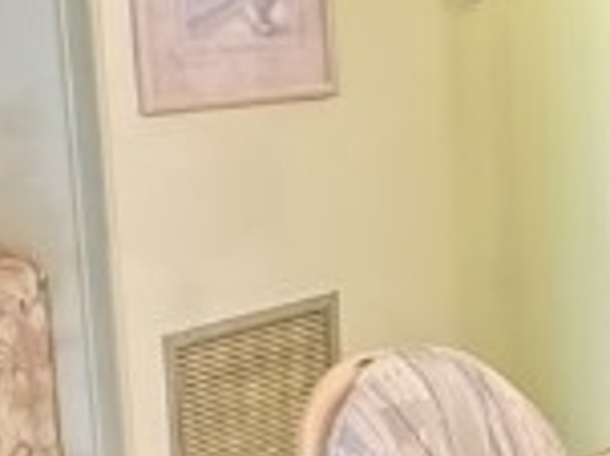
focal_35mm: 95
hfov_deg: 19.6
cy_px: 371
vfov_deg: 15.4
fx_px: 1673
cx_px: 703
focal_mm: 2.22
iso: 1250
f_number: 2.2
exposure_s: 1/40
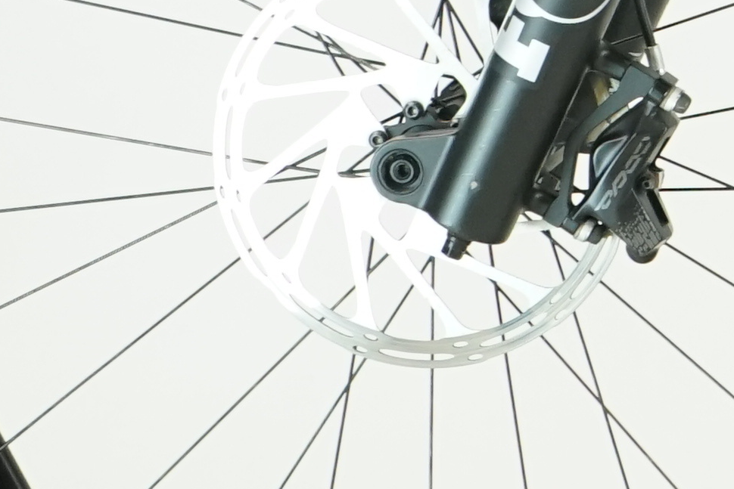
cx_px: 1820
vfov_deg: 4.5
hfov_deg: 6.4
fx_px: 6178
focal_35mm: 303
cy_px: -402
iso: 1600
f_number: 5.6
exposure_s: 1/200
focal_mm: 49
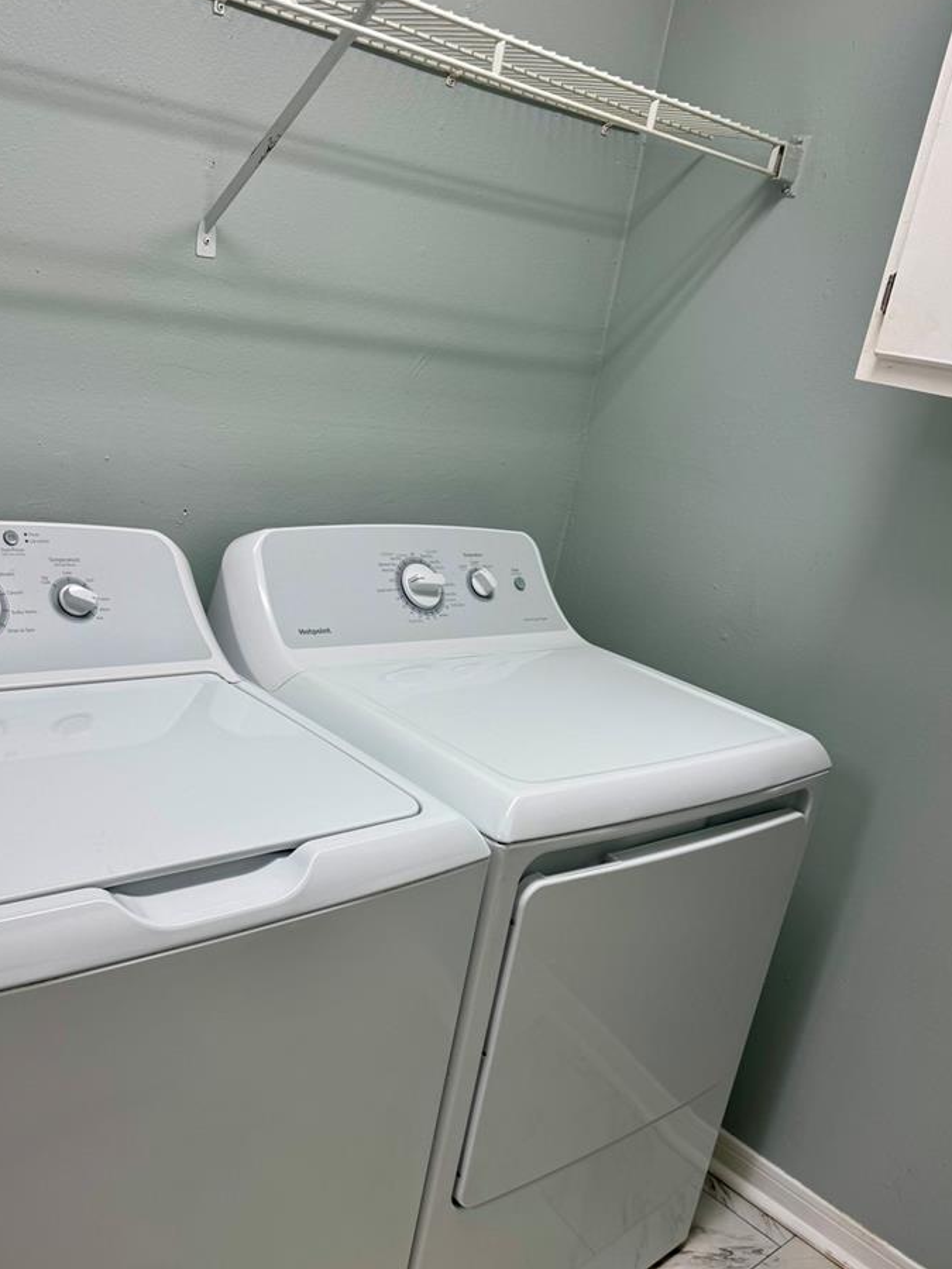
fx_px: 1173
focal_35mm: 32
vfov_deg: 56.2
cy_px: 785
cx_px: 446
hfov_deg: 44.1
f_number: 1.78
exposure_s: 1/120
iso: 64
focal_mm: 6.76
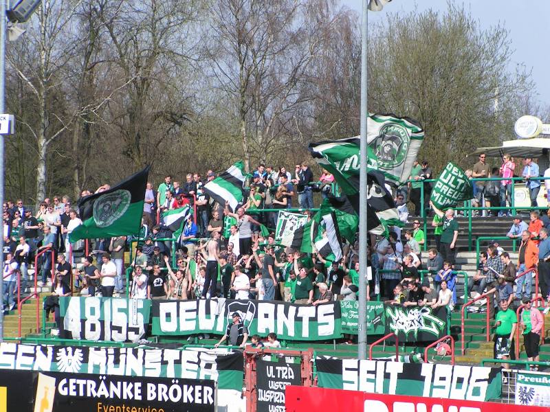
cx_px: 275
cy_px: 206
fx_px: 2860
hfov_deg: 11.0
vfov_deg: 8.2
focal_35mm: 180
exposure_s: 1/400
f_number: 5.6
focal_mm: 27.5
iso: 50
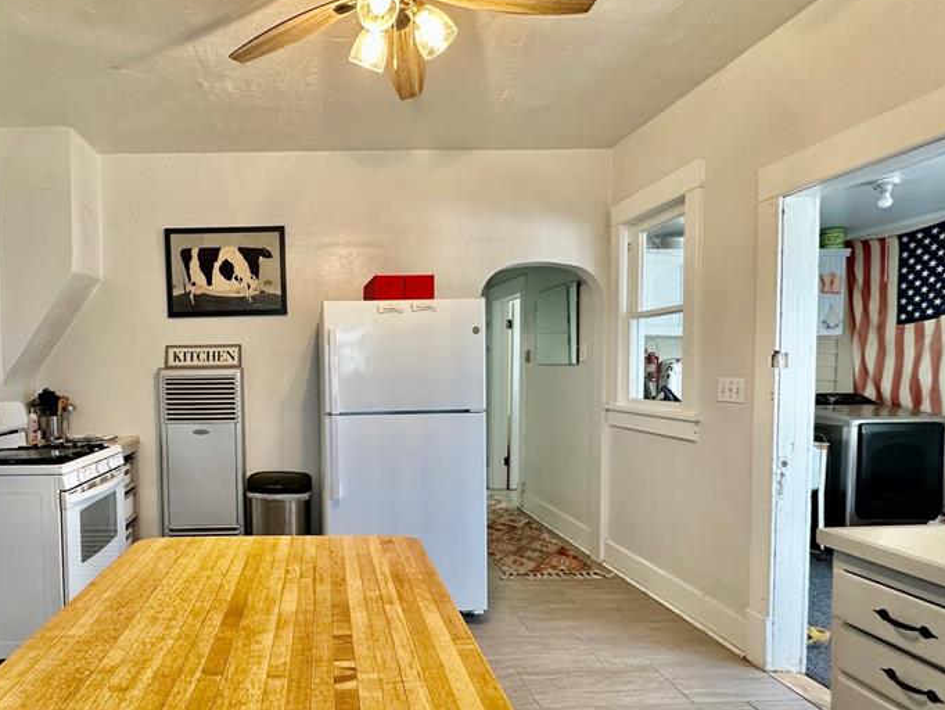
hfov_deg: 76.5
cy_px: 400
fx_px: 573
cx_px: 317
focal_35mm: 21
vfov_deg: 63.2
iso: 200
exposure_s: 1/60
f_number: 2.2
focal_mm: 2.22
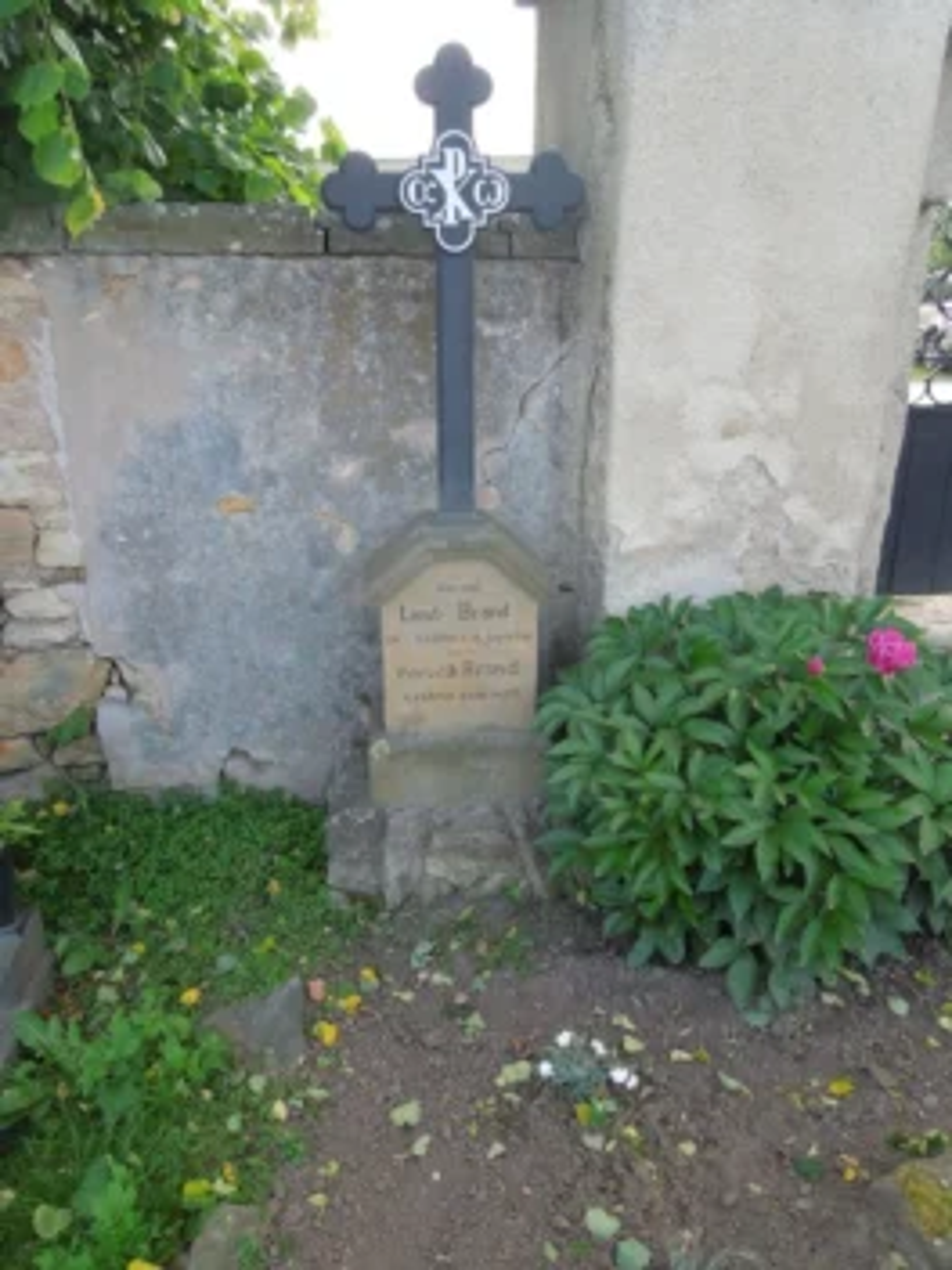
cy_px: 635
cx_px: 476
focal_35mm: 25
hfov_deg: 54.9
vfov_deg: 69.4
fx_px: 917
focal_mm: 4.5
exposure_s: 1/500
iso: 400
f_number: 3.3
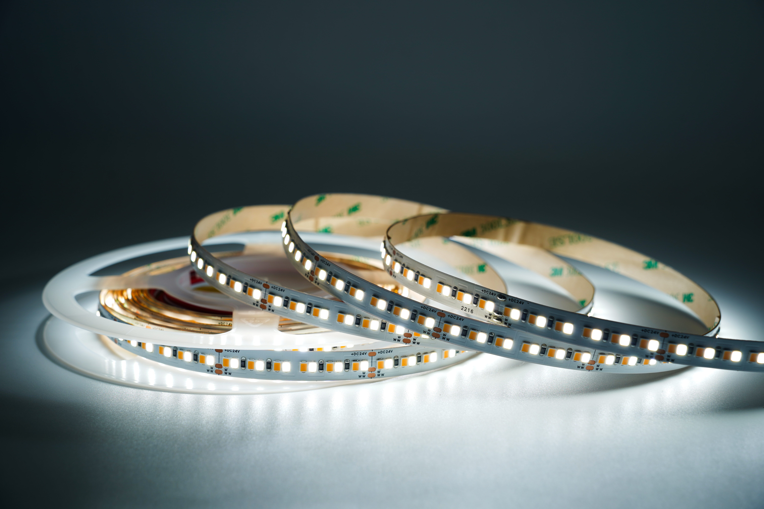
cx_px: 382
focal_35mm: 62
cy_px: 254
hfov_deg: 32.4
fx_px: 1316
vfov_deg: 21.9
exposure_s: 1/160
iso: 50
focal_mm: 62
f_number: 8
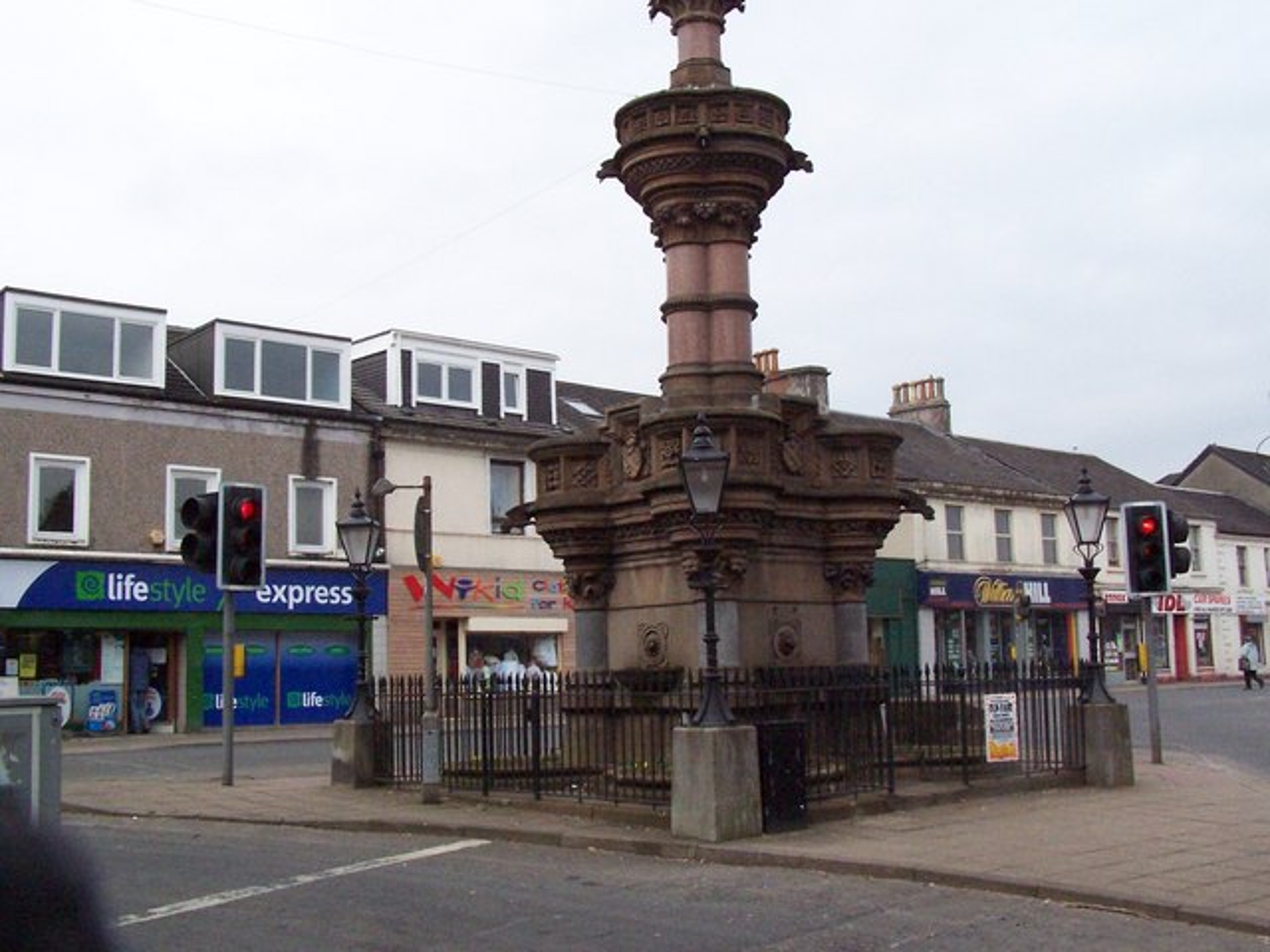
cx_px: 635
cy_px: 476
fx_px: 1394
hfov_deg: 49.0
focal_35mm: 38
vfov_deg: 37.7
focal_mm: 6.3
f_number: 5.6
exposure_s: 1/1000
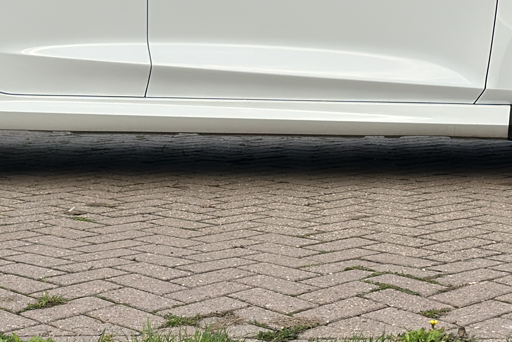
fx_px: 1949
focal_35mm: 137
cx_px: 224
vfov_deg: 10.0
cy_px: 77
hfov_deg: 15.0
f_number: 1.78
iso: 80
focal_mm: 6.86
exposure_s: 1/1992
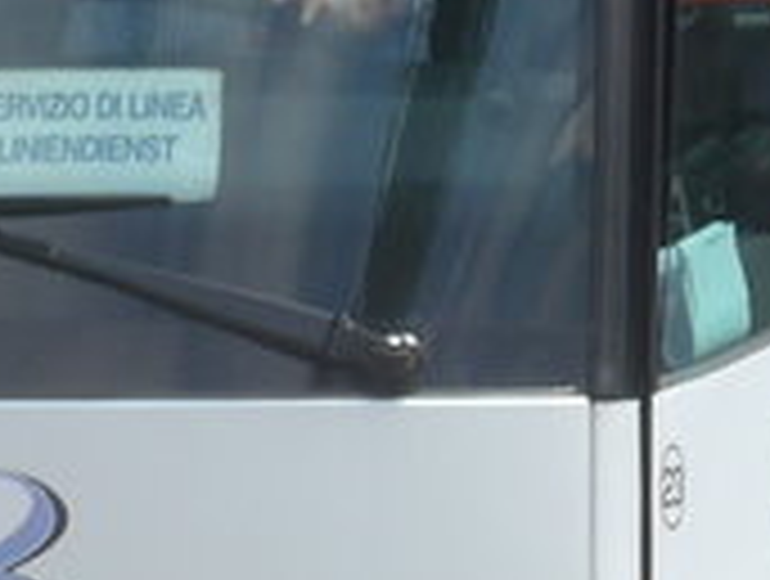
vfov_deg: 2.7
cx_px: 513
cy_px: -31
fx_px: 12483
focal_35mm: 560
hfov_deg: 3.5
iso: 80
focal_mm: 16
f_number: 4.4
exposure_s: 1/320
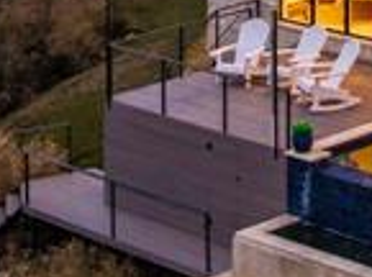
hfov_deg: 11.0
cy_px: -327
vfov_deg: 8.2
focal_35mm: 170
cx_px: 626
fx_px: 1822
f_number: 1.8
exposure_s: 1/15
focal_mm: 8.67
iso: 160
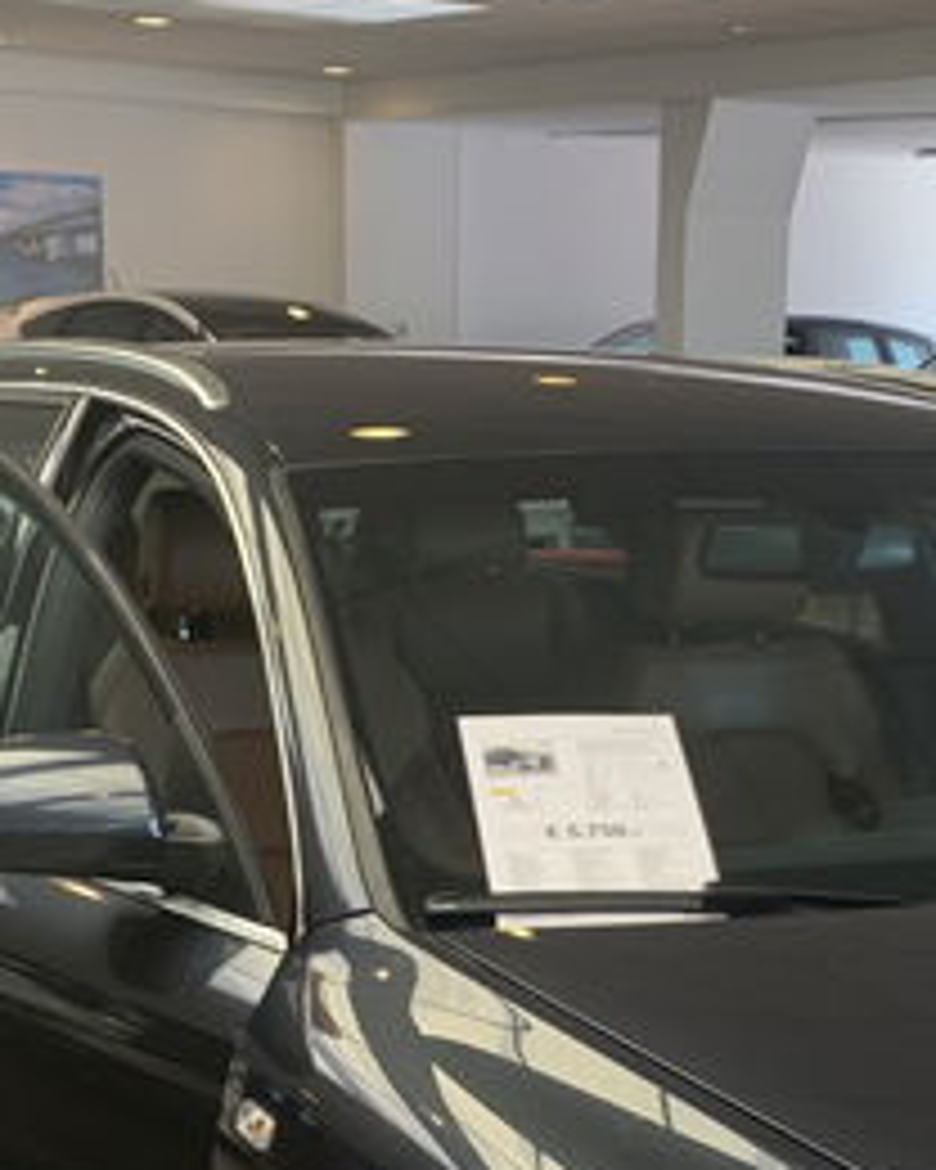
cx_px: 585
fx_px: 1905
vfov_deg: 33.4
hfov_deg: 27.5
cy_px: 891
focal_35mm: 55
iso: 64
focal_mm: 4.25
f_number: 1.8
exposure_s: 1/100
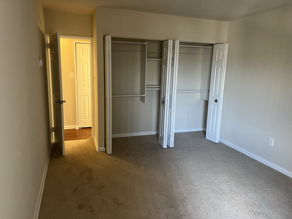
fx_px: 219
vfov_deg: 53.1
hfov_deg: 67.3
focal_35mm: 26
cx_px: 146
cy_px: 110
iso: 200
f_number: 1.5
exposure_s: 1/60
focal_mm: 5.7
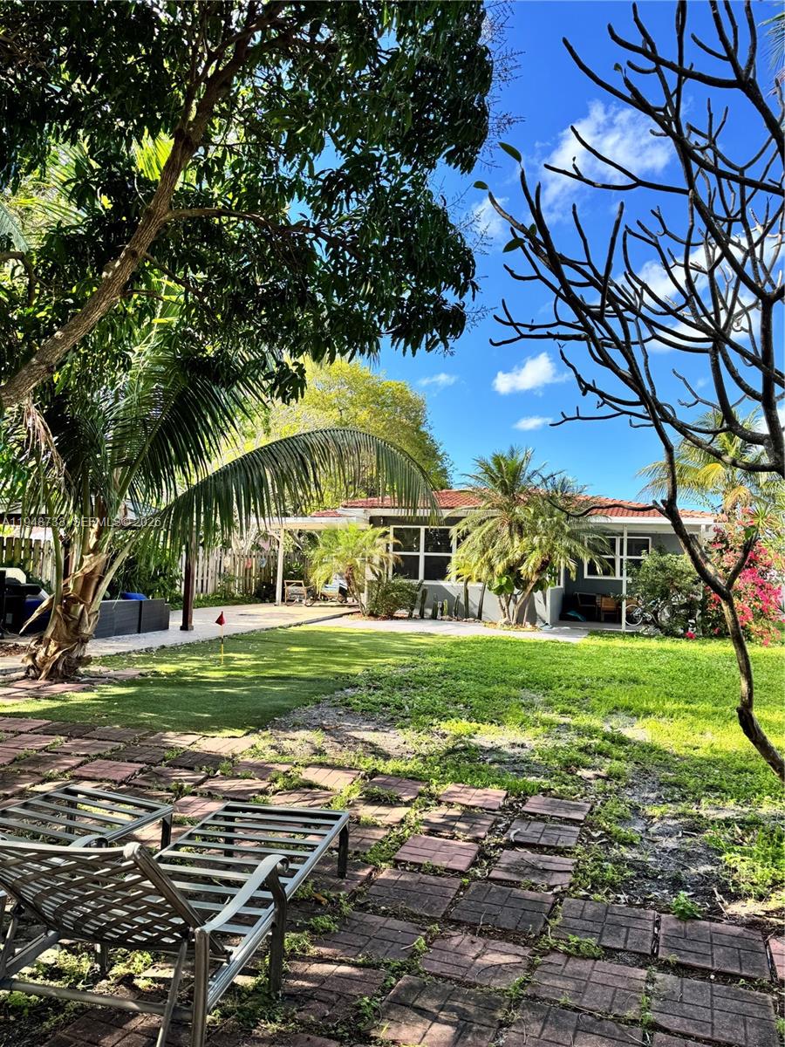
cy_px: 524
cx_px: 392
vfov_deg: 71.6
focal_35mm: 24
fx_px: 726
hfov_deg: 56.8
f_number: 1.78
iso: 80
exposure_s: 1/1215
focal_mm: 6.76
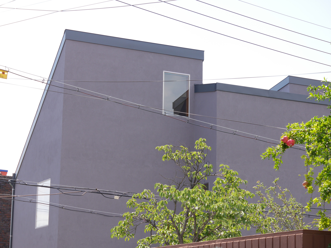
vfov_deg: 16.4
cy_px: 124
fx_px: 861
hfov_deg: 21.8
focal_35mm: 90
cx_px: 166
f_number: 6.3
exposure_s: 1/320
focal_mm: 45
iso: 200
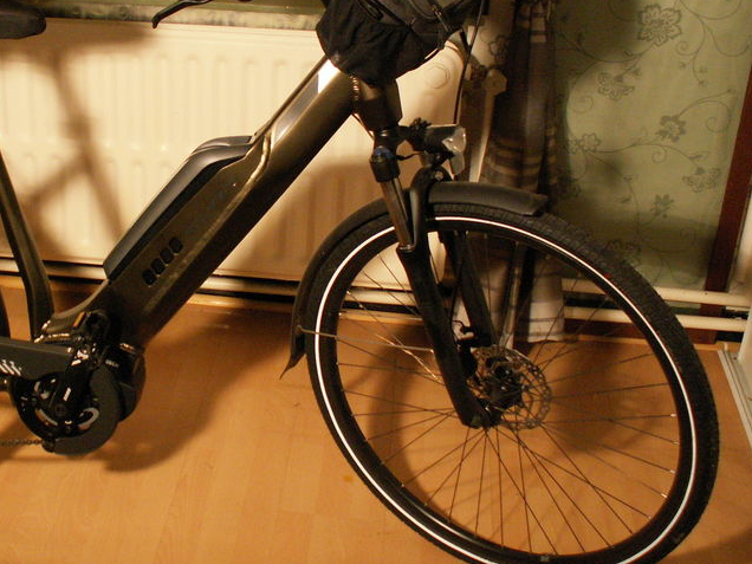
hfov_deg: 34.3
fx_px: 1195
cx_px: 202
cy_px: 229
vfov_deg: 26.5
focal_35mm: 55
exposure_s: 1/30
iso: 160
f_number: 2.8
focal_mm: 5.86
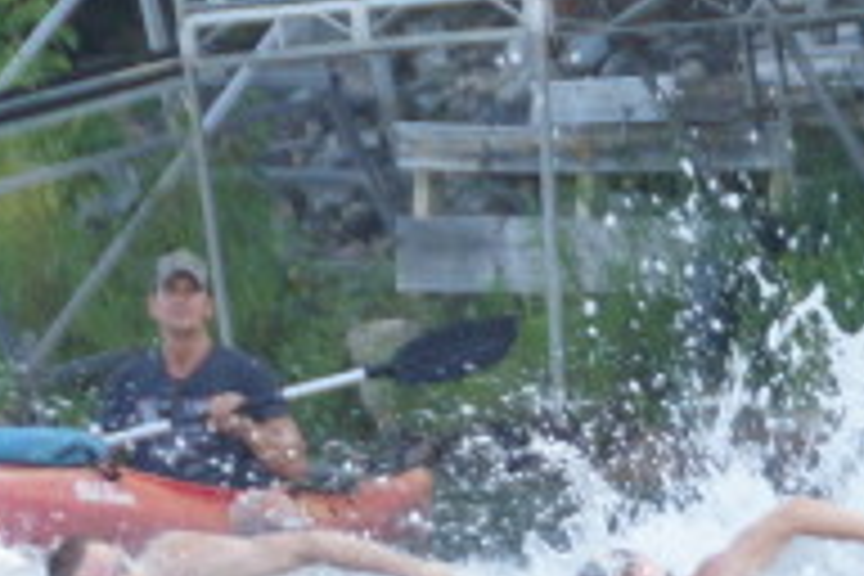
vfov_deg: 2.1
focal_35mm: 657
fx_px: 15765
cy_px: 432
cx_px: 1440
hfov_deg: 3.1
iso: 125
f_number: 5.6
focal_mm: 75
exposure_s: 1/125
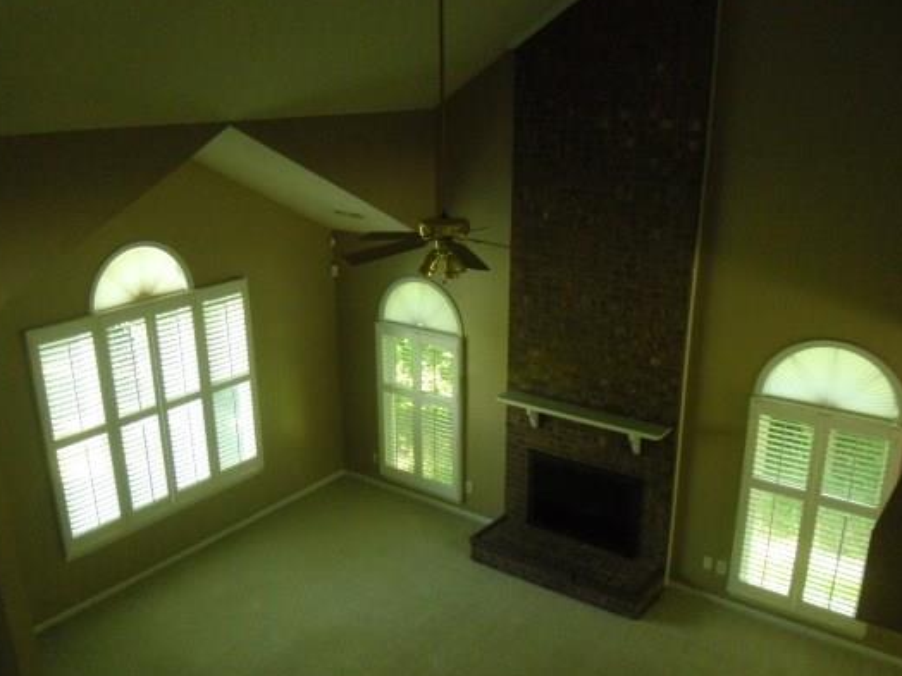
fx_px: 860
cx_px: 415
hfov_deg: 55.3
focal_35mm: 33
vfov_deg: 42.8
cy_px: 392
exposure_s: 1/60
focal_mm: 4.9
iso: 400
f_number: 3.2
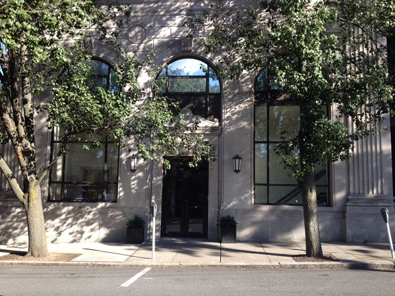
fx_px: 399
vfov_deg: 40.7
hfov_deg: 52.6
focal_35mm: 35
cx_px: 198
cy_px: 148
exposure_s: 1/460
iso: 50
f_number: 2.4
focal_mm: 4.28
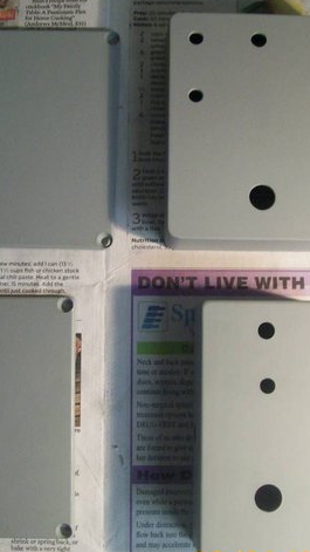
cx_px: 157
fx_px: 731
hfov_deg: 24.0
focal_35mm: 50
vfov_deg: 41.3
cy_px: 265
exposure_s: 1/27.7
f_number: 2.7
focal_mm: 6
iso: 160
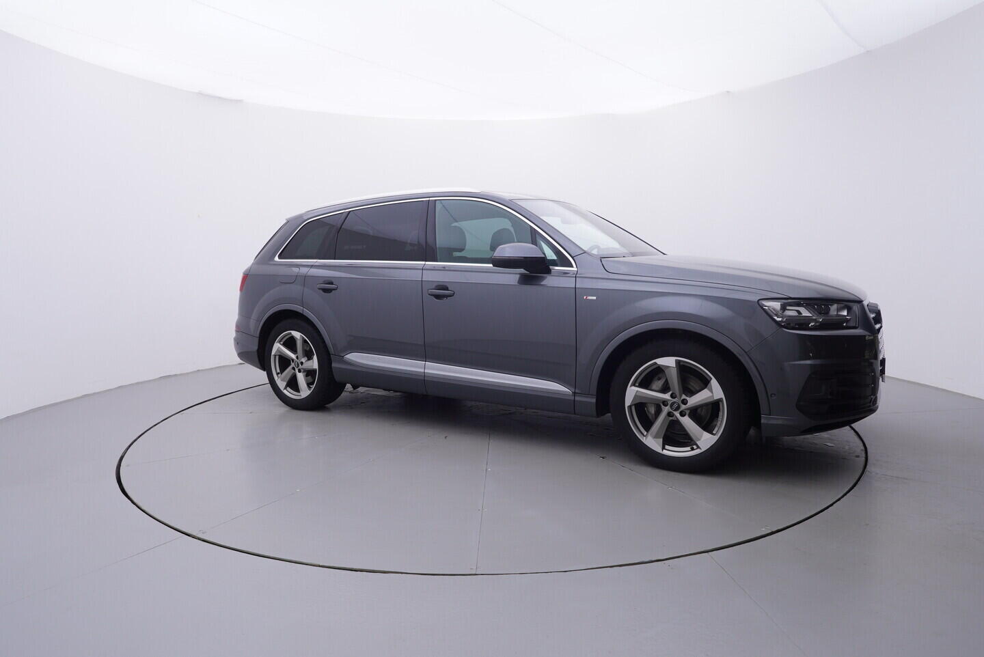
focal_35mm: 22
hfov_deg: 77.3
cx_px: 492
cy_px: 328
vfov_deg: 56.2
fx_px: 615
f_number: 5
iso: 200
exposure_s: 1/80
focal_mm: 15
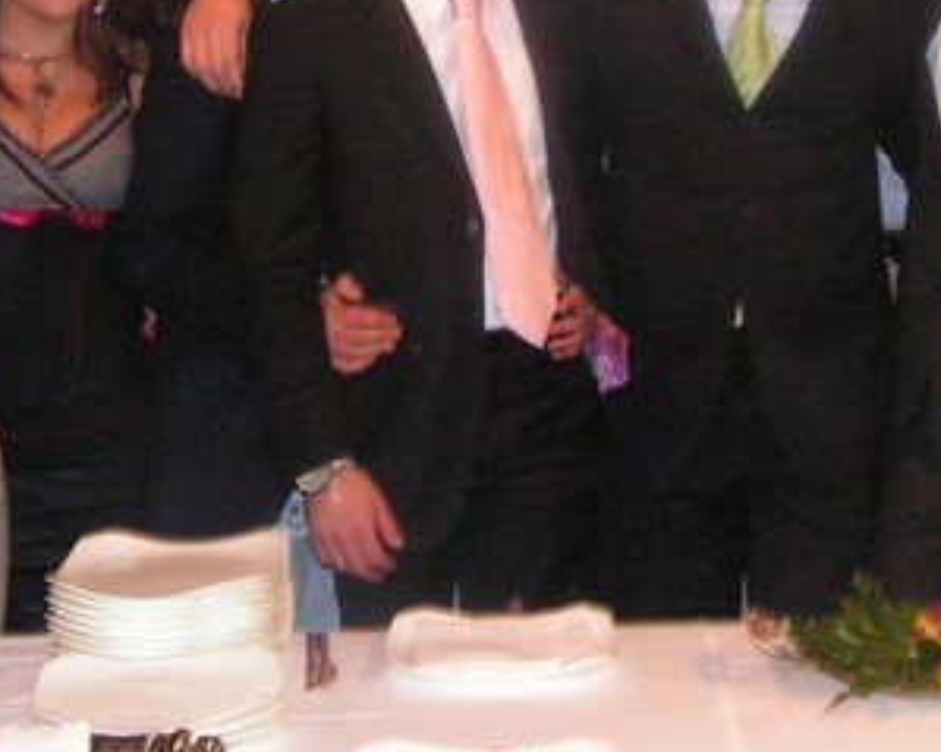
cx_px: 522
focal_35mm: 94
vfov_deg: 16.3
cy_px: 167
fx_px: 2617
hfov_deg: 20.4
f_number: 3.2
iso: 200
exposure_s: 1/40
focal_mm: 6
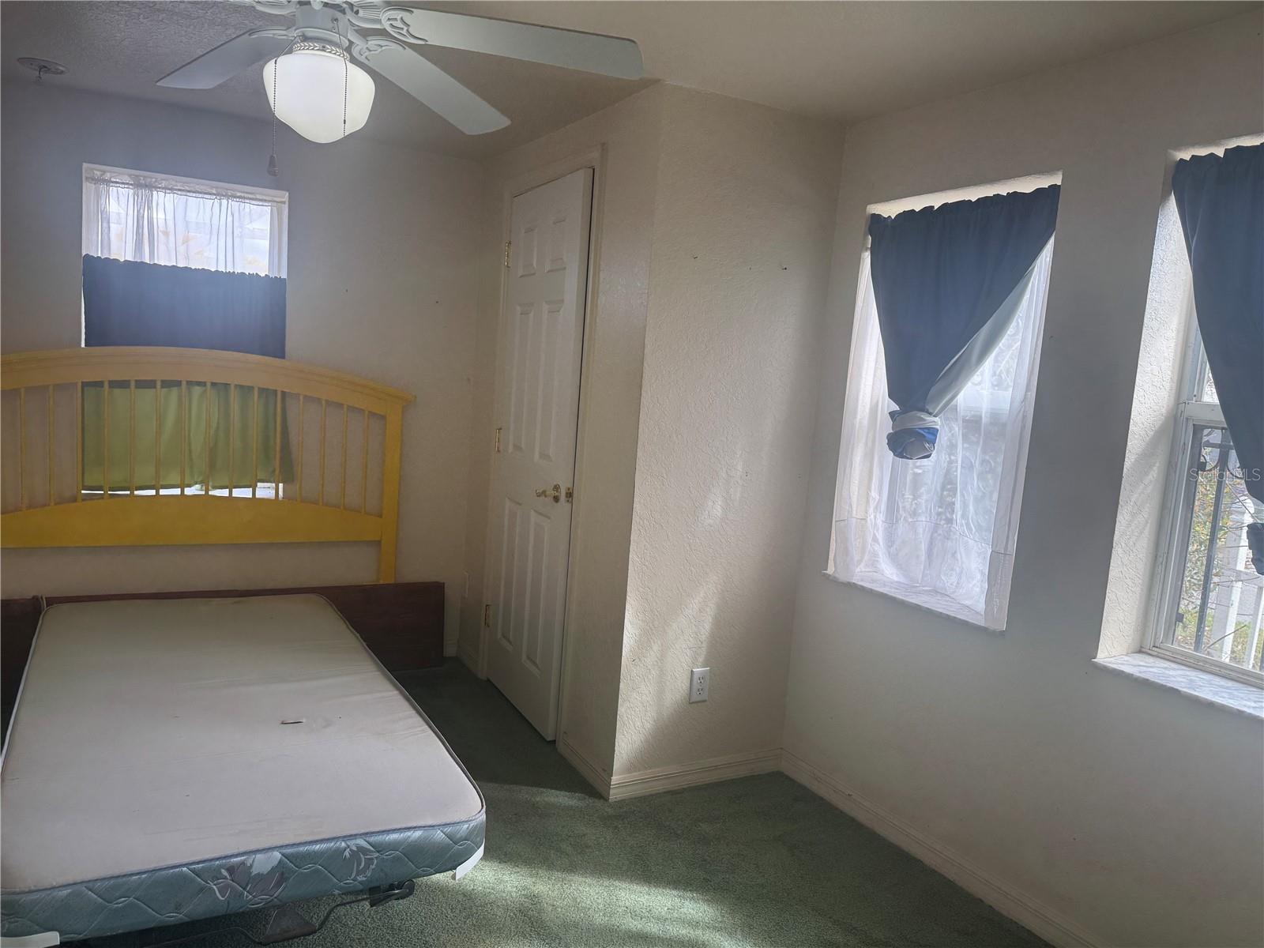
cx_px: 632
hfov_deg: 71.6
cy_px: 474
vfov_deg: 56.8
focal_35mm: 24
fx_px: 876
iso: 80
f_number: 1.78
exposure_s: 1/120
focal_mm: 6.76
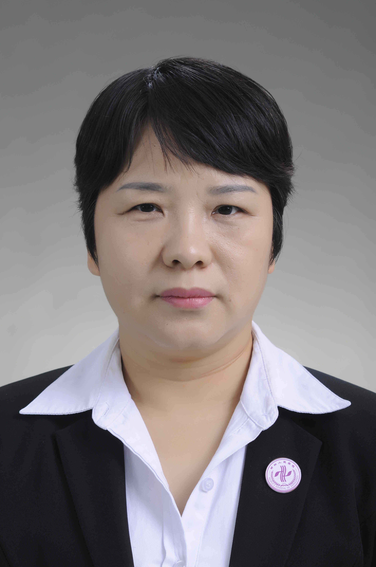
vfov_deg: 16.1
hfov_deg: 10.7
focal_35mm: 128
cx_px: 188
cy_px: 284
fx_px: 2003
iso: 160
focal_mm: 85
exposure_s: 1/125
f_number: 5.6
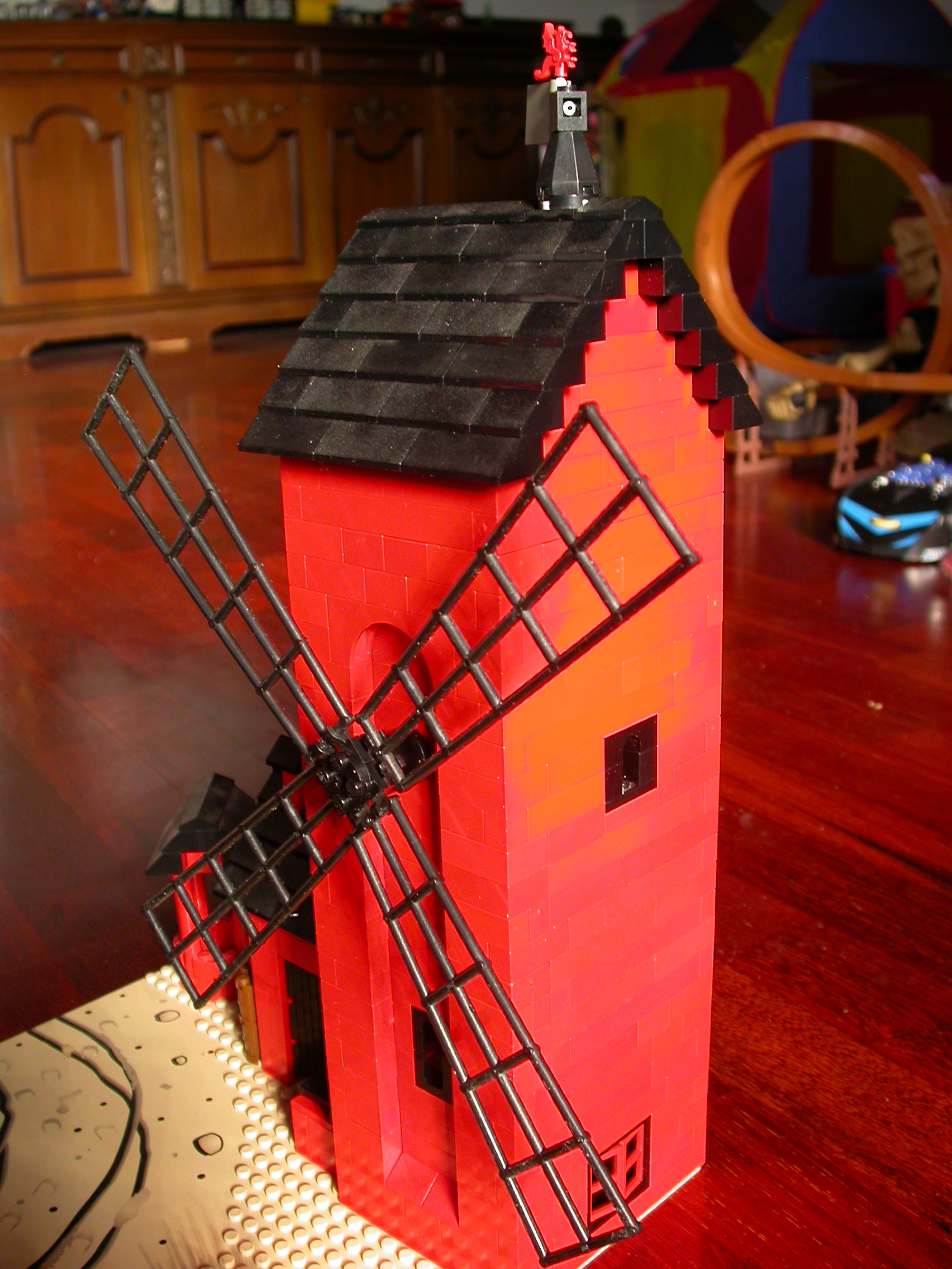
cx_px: 476
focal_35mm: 38
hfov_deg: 37.7
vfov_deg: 49.0
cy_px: 634
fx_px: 1393
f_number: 3
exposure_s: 1/56.9
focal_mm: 7.85
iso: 100
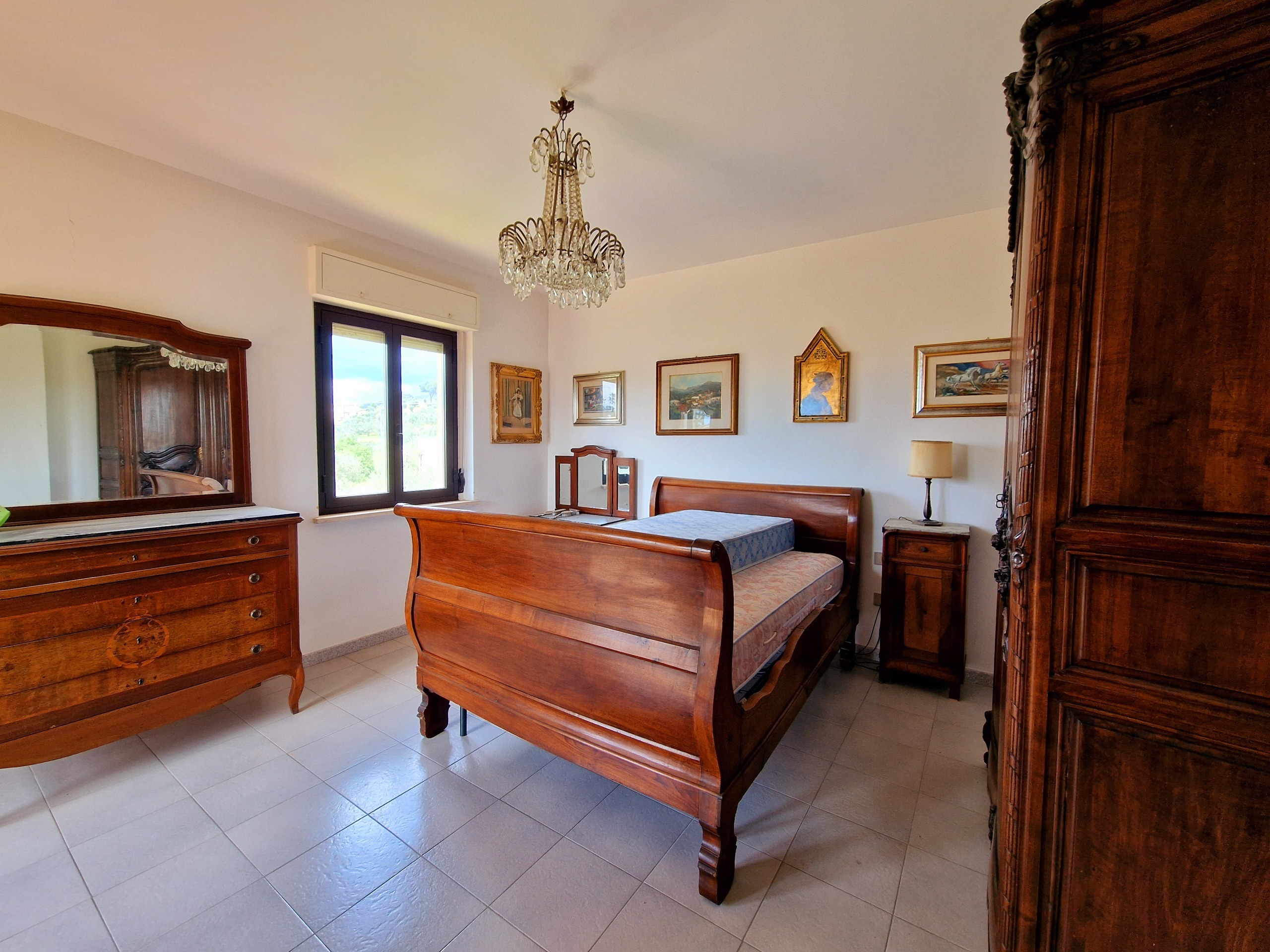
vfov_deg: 89.9
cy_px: 476
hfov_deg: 106.2
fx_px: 477
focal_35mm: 13
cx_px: 635
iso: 50
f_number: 2.2
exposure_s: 1/50
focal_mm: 2.2
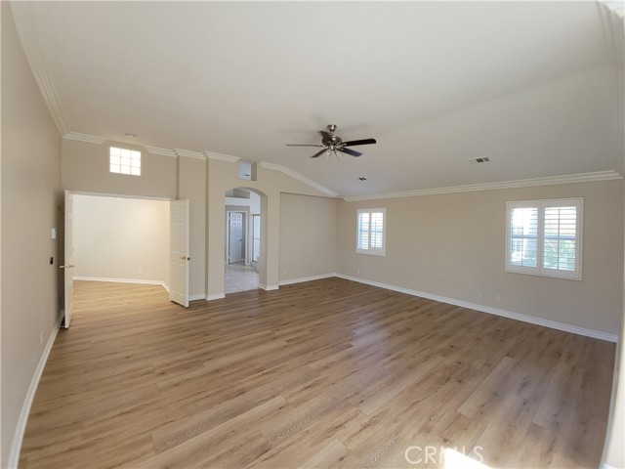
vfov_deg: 89.9
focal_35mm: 13
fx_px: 235
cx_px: 312
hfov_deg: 106.2
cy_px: 234
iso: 100
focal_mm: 2.2
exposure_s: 1/60
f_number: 2.2
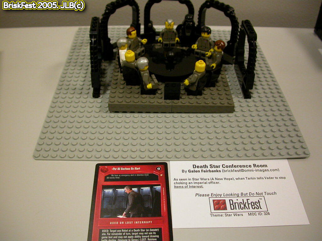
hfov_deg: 49.0
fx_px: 353
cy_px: 120
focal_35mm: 38
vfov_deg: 37.7
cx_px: 161
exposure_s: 1/24.3
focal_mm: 7.85
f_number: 2.6
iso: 100
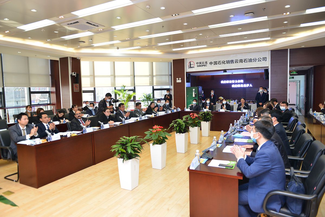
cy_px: 108
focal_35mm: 24
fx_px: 217
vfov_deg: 53.2
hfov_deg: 73.7
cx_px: 162
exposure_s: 1/200
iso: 1000
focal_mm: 24
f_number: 2.8
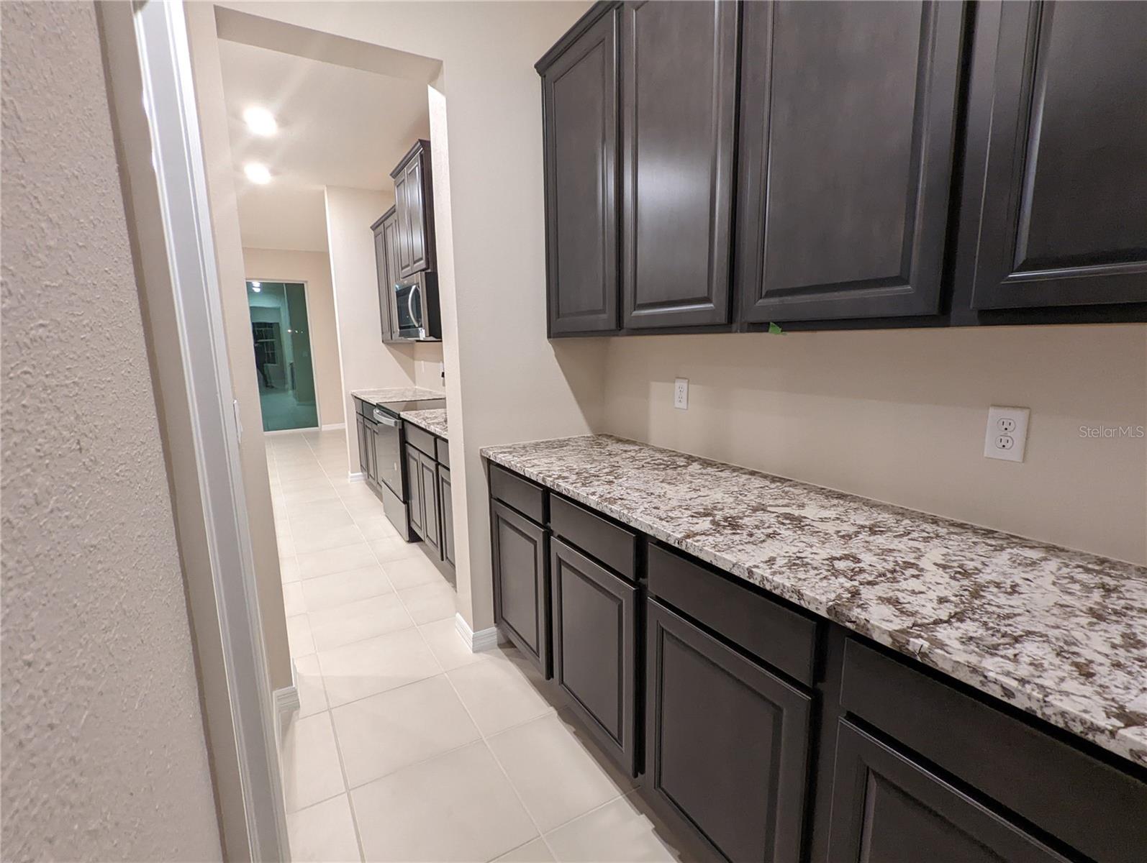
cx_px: 574
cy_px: 432
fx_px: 531
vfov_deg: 78.2
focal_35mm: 16
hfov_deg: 94.4
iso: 385
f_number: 2.2
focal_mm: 2.35
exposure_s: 1/40
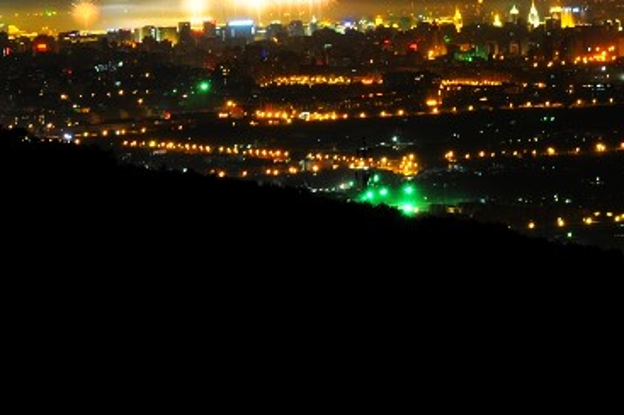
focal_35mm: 243
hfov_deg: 8.5
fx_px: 4207
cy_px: 27
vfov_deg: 5.6
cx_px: 496
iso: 200
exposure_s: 30
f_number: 13
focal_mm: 85
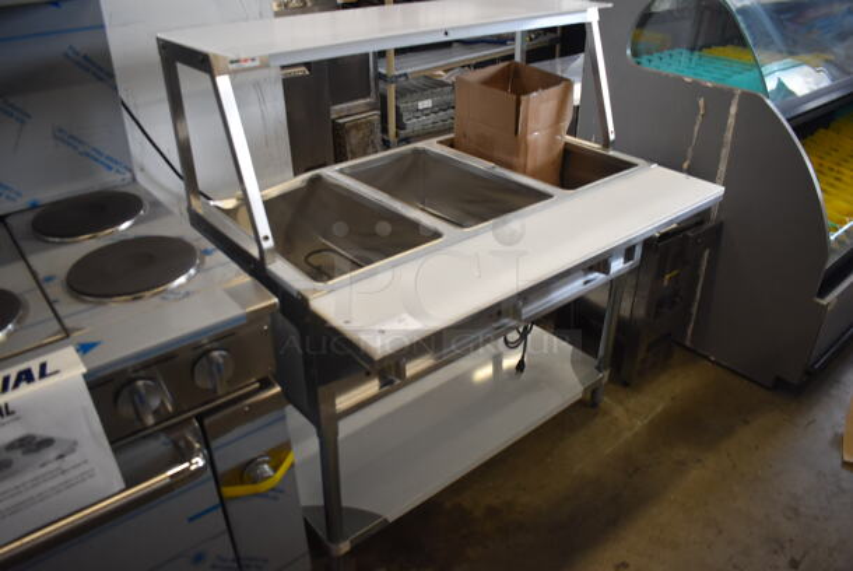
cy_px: 286
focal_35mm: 27
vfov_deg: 48.0
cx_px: 426
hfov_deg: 67.3
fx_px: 640
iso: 800
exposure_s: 1/125
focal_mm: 18
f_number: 3.5
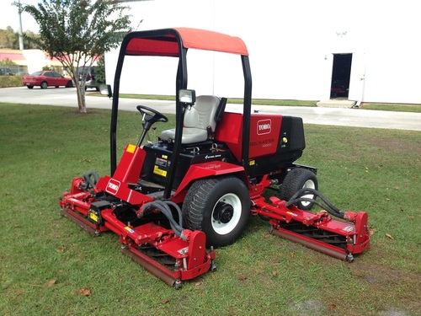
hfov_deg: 55.4
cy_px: 158
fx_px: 401
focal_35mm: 33
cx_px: 210
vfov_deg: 42.9
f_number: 2.4
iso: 50
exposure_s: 1/577
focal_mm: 4.12
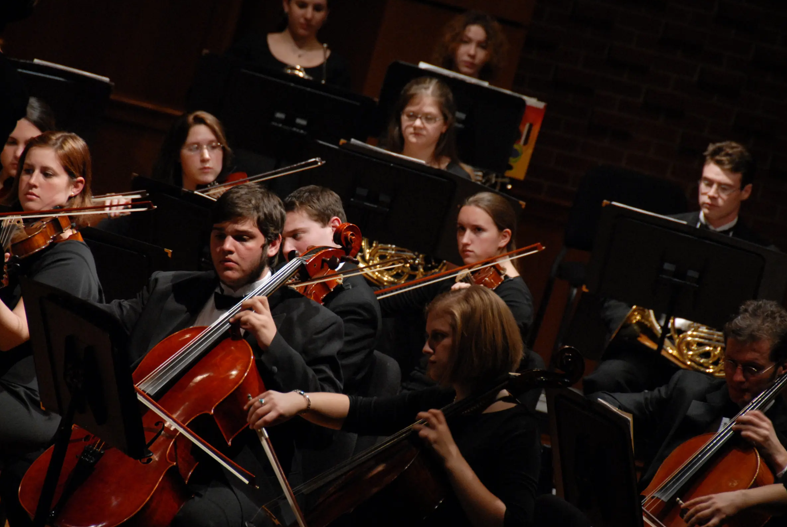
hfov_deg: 6.4
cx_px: 393
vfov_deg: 4.3
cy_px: 255
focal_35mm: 324
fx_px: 7092
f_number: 5.6
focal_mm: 200
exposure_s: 1/30
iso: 800
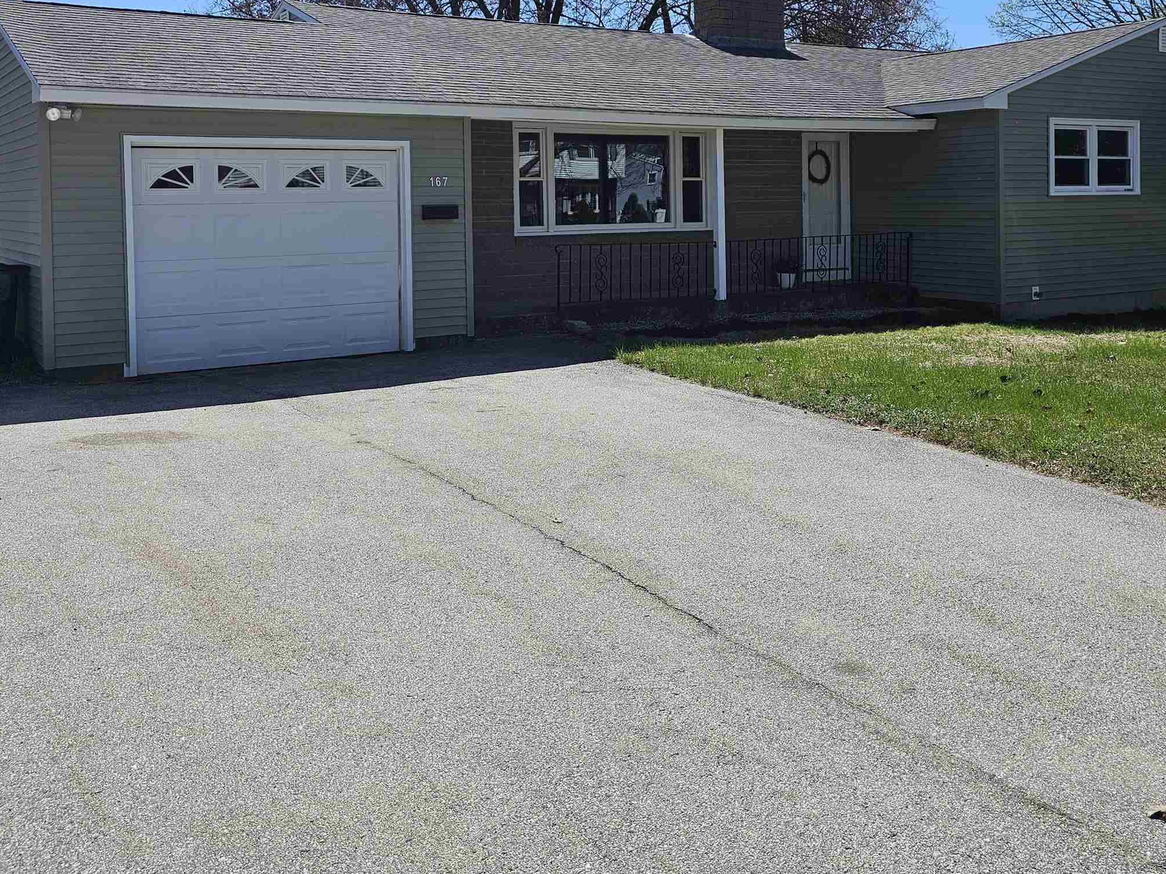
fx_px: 1179
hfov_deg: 52.6
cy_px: 219
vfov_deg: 39.6
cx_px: 606
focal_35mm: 35
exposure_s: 1/1055
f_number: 1.7
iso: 10
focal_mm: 6.3
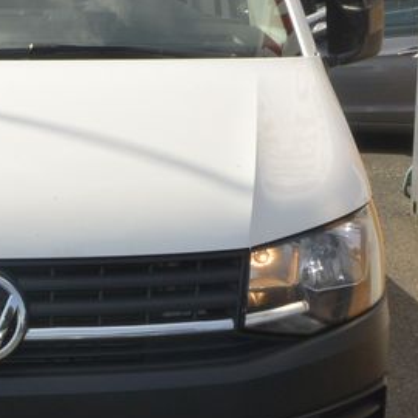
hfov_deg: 19.5
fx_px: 1189
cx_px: 26
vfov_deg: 19.9
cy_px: 225
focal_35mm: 87
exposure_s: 1/250
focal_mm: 10
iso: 160
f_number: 11
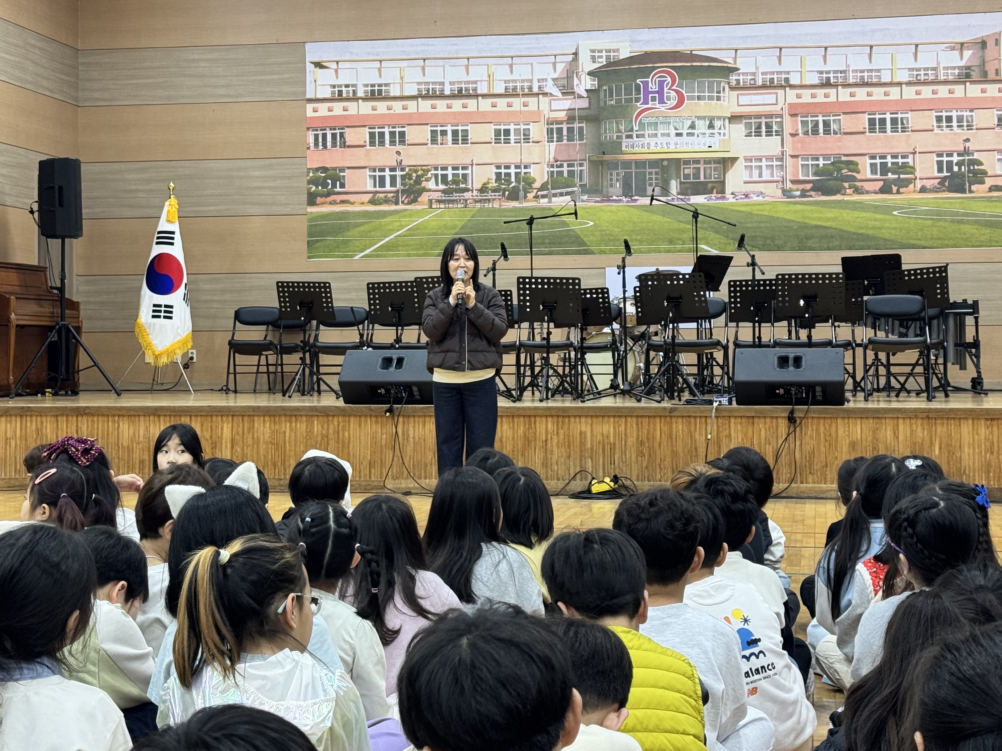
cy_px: 276
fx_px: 1853
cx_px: 430
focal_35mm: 64
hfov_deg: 30.2
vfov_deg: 22.9
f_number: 1.78
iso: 100
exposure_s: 1/60
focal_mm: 6.76
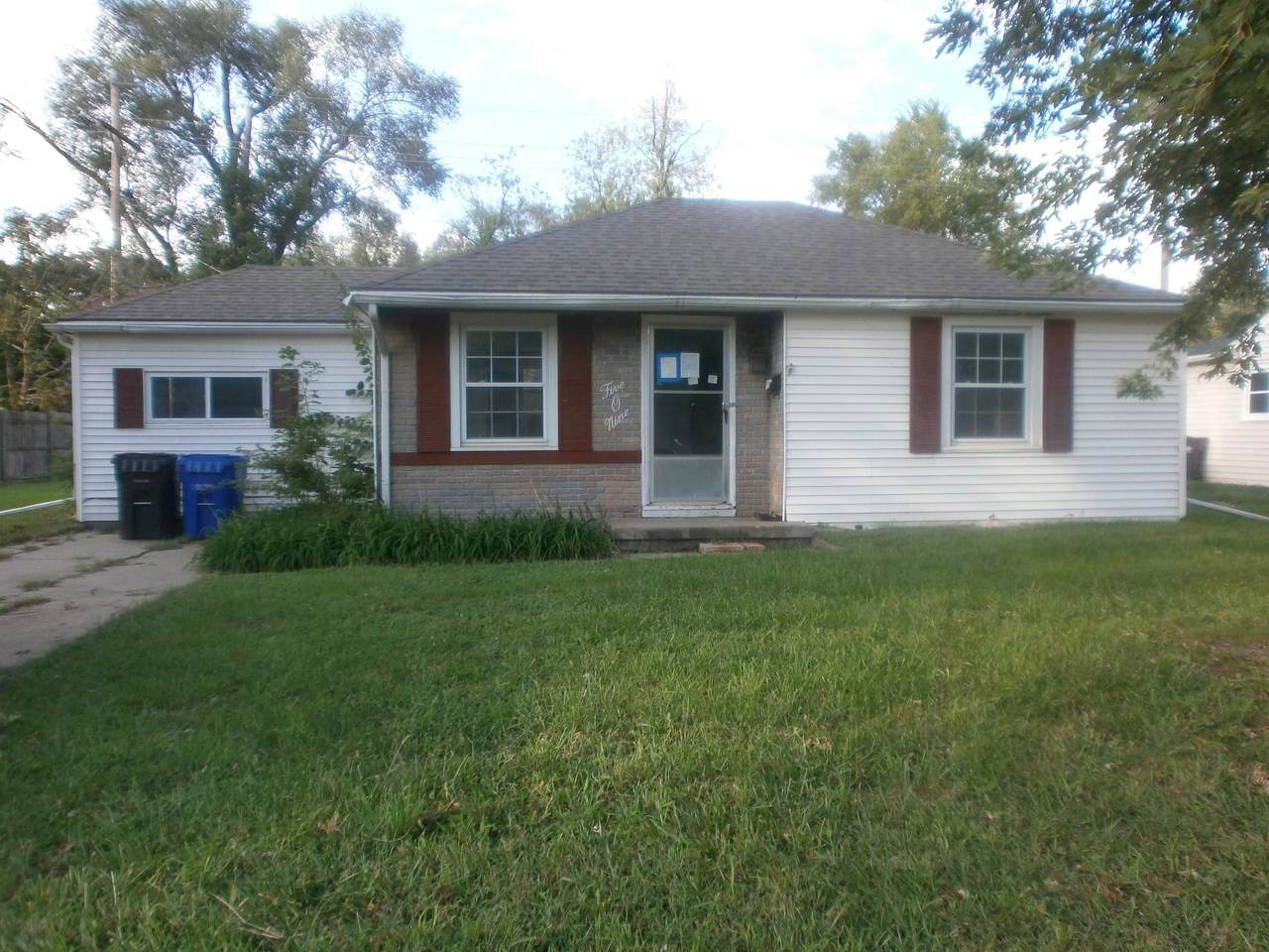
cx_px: 634
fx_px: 990
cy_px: 476
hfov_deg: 65.3
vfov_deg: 51.4
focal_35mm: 27
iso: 125
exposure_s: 1/250
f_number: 2.9
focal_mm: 4.8
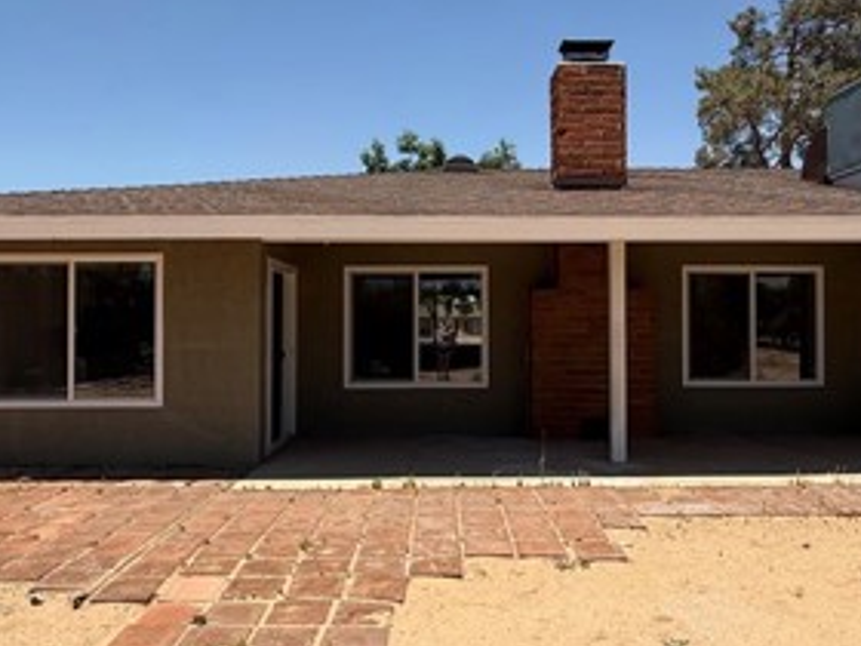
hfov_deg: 56.7
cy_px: 308
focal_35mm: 32
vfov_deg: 44.1
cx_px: 467
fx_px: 796
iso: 20
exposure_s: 1/1017
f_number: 2.2
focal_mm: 2.22
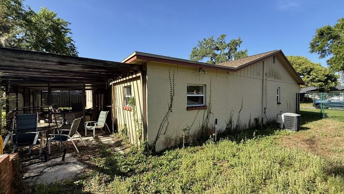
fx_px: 146
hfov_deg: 99.4
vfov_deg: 67.1
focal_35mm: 16
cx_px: 171
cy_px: 99
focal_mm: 2.22
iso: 50
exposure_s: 1/841
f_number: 2.2
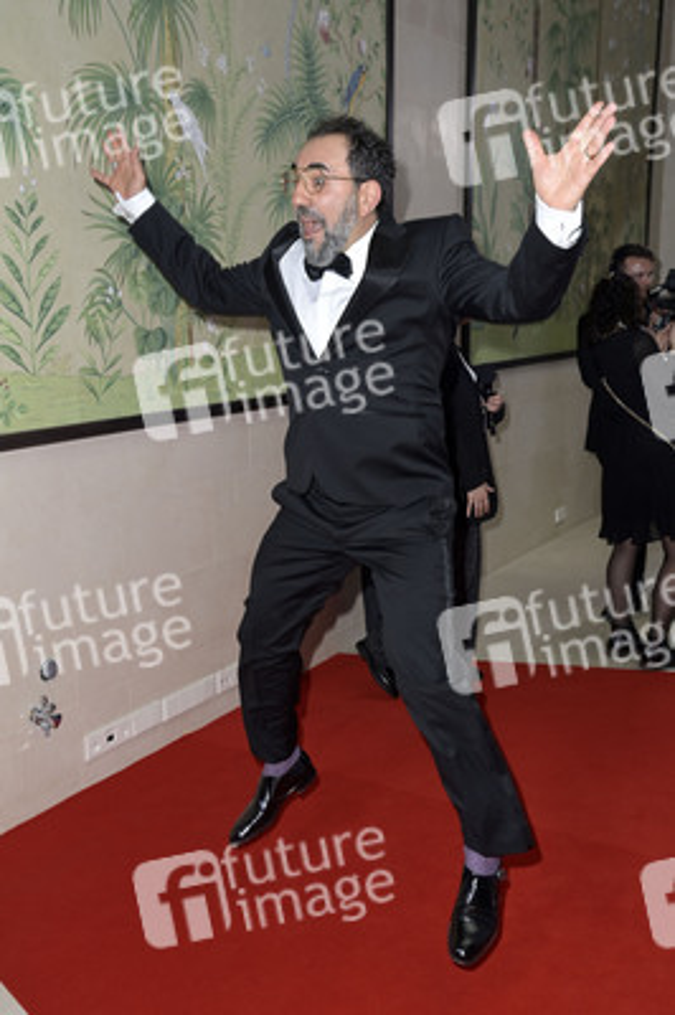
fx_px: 1071
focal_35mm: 38
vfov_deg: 50.7
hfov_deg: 35.0
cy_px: 508
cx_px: 338
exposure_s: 1/250
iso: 640
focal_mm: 38
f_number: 5.6
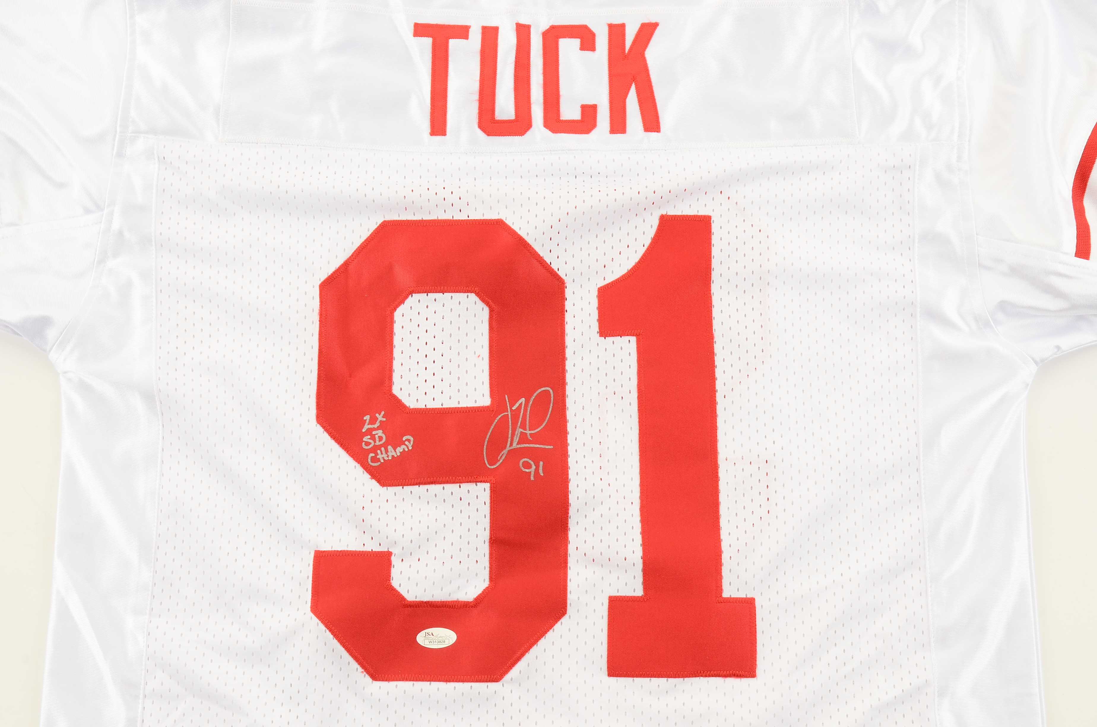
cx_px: 548
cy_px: 364
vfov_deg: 22.5
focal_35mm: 60
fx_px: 1825
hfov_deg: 33.5
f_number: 16
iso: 320
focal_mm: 40
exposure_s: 1/60
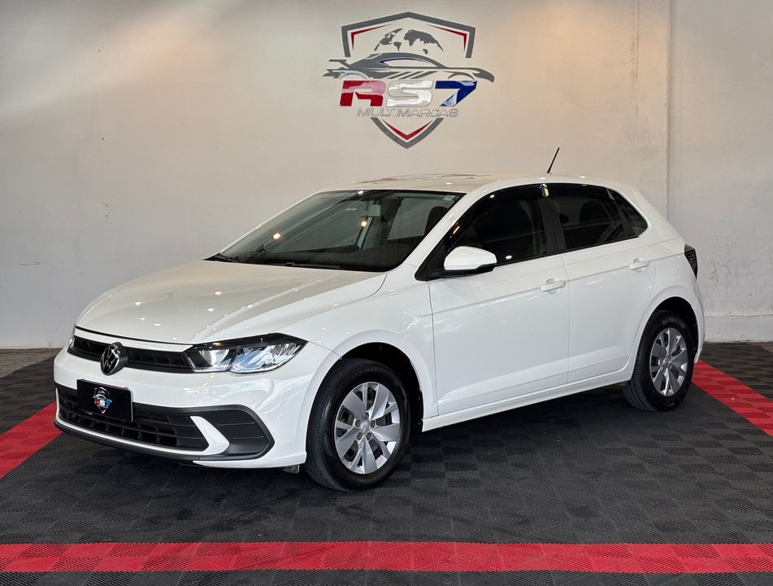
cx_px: 386
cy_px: 293
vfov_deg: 28.2
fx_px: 1165
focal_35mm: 52
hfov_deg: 36.7
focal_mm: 5.96
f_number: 1.6
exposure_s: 1/380
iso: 32
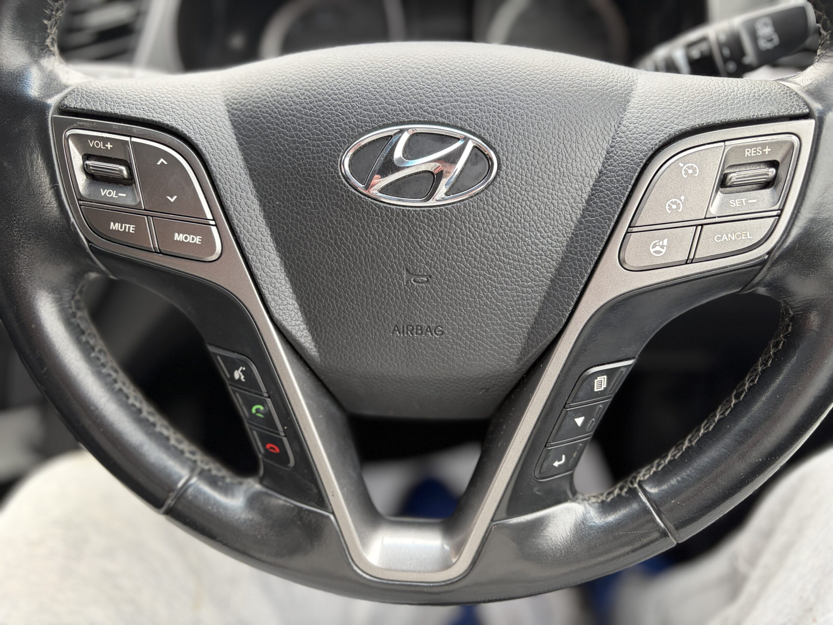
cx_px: 416
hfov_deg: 67.3
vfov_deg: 53.1
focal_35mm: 26
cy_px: 312
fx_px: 626
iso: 125
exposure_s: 1/94
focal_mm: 5.96
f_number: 1.6
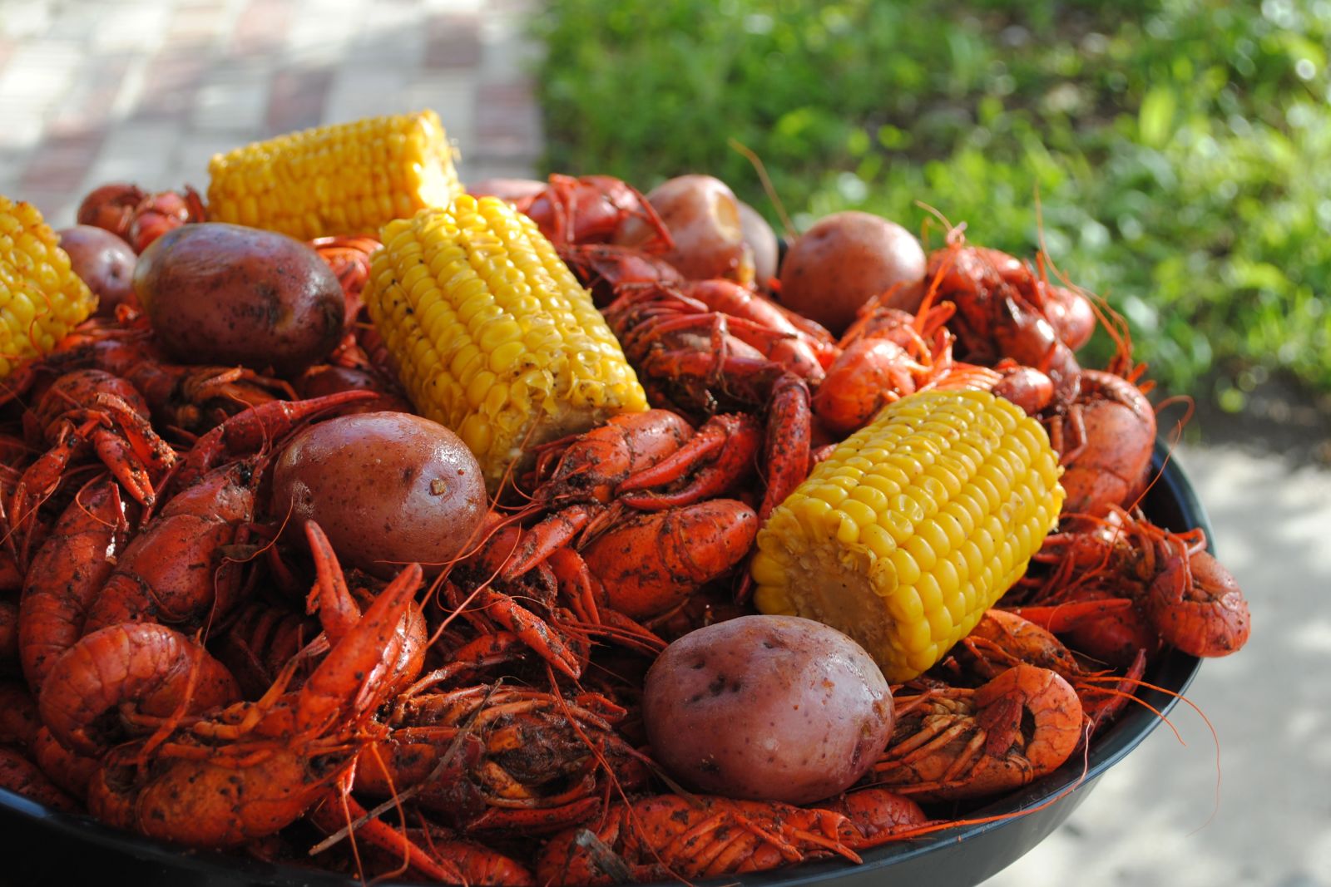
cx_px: 666
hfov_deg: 35.1
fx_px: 2107
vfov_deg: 23.8
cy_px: 444
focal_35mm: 57
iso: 110
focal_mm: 38
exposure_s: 1/125
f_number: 5.6
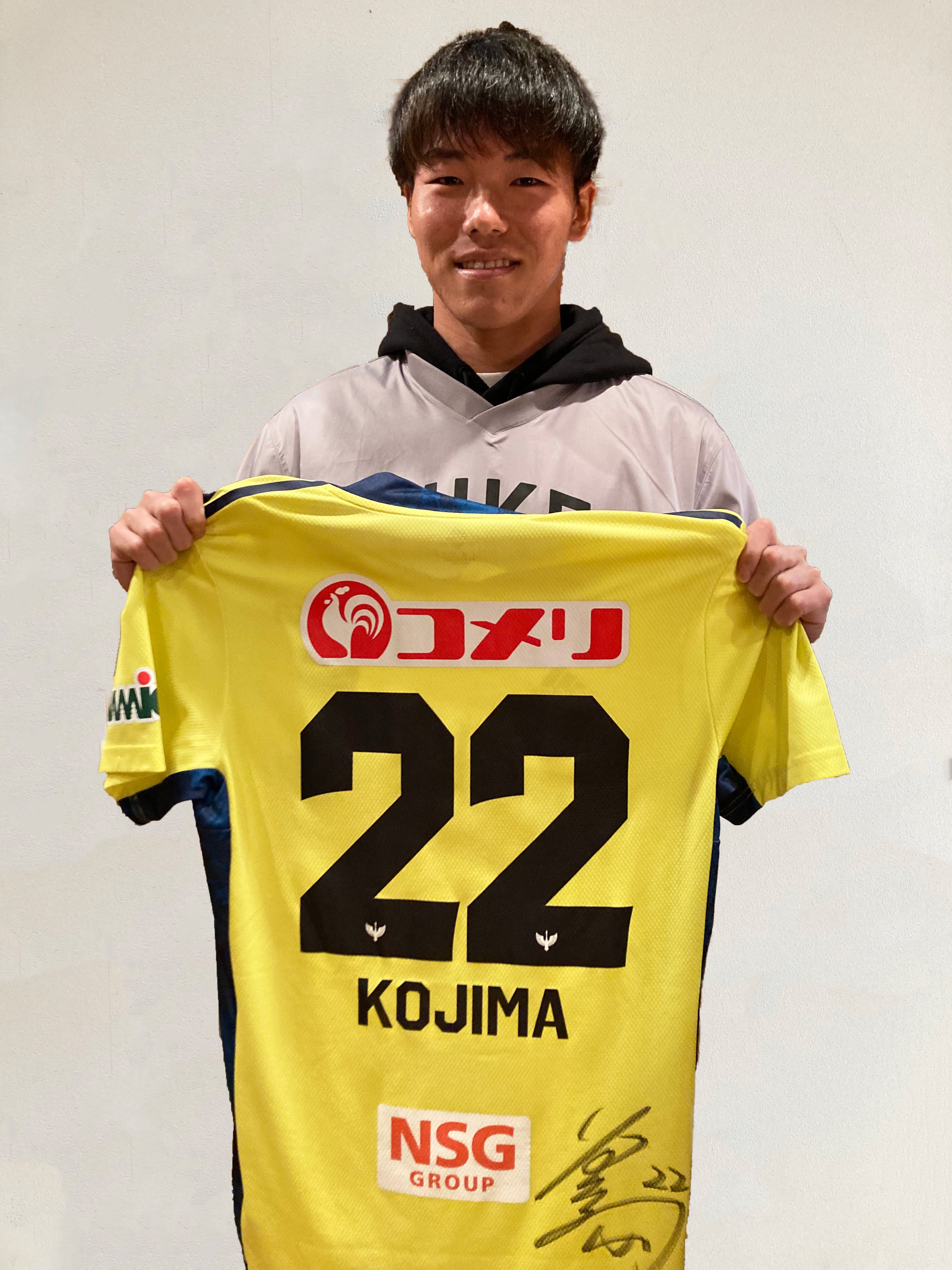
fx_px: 1027
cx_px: 476
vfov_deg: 63.4
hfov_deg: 49.7
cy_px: 635
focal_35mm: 28
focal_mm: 3.99
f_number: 1.8
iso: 80
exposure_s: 1/100
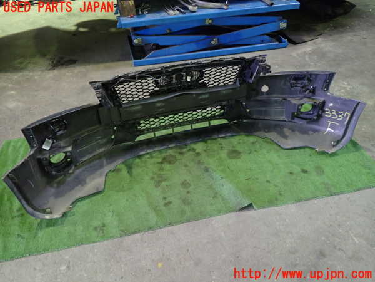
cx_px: 188
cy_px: 141
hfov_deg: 60.0
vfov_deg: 46.8
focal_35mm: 30
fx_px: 325
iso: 800
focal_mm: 5.4
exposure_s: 1/25
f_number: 2.3
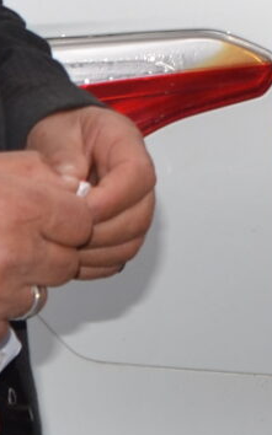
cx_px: 460
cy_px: -329
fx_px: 2362
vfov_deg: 10.0
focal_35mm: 199
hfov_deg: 6.5
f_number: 5
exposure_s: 1/200
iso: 100
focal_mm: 18
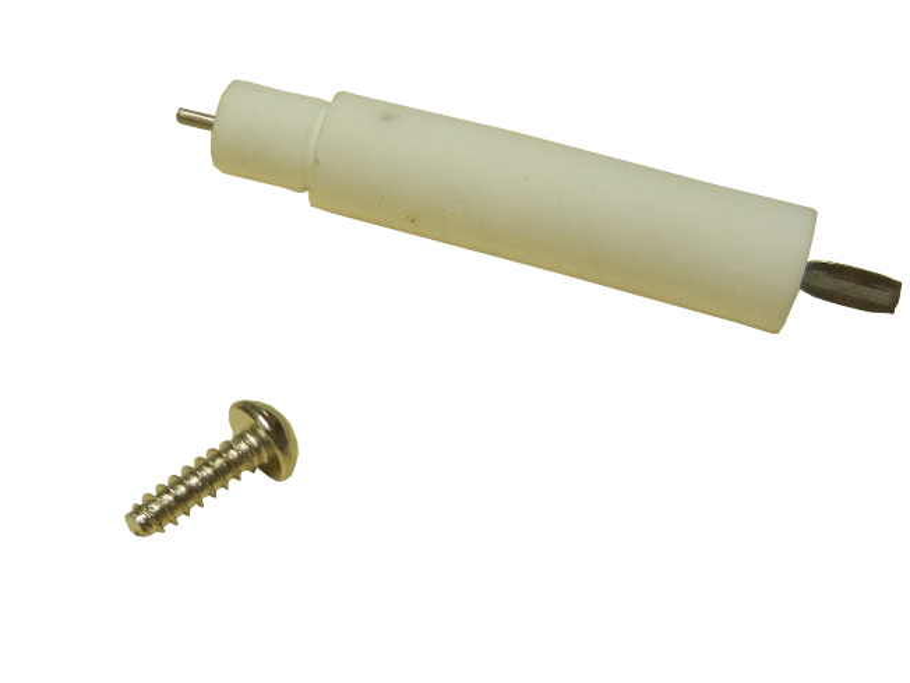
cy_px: 261
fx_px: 1209
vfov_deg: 31.4
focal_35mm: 46
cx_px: 225
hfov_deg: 40.1
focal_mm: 5.4
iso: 160
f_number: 3.5
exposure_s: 1/34
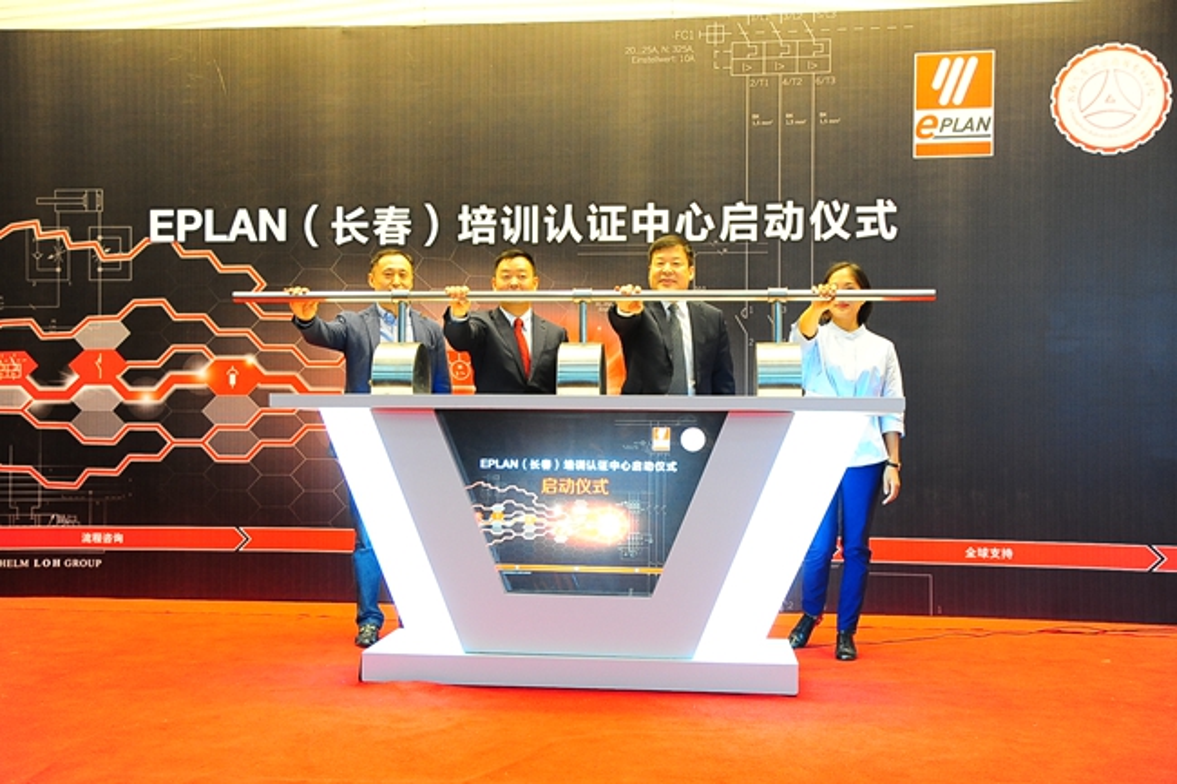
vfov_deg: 35.0
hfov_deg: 50.7
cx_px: 588
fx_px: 1242
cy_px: 392
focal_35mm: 38
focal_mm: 38
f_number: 4
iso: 3200
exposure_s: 1/100
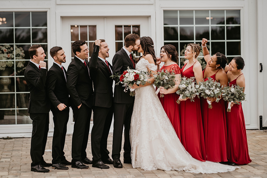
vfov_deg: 16.1
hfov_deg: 23.9
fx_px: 630
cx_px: 134
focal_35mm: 85
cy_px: 89
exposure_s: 1/400
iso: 160
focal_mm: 85
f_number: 2.2
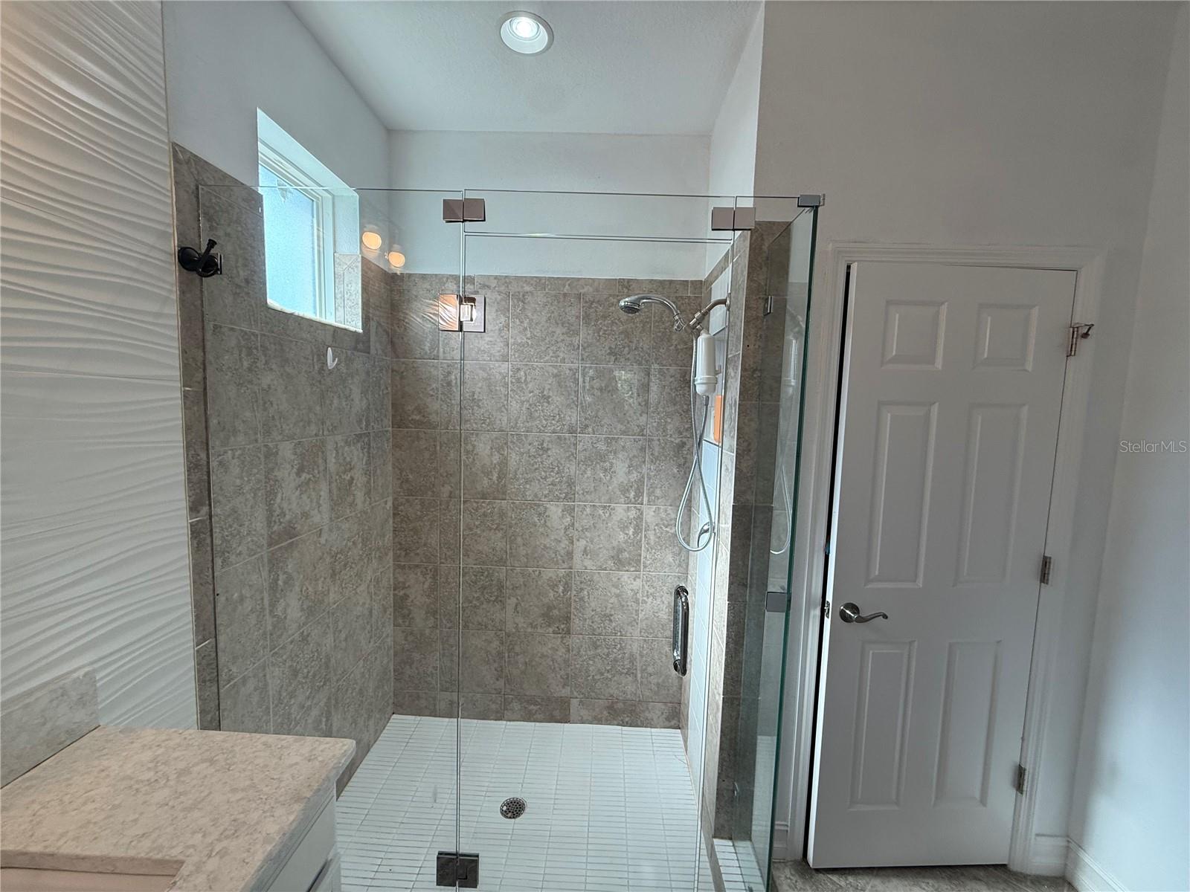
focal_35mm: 14
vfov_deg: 85.7
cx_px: 595
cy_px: 446
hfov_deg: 102.1
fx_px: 481
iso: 125
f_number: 2.2
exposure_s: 1/120
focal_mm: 2.22
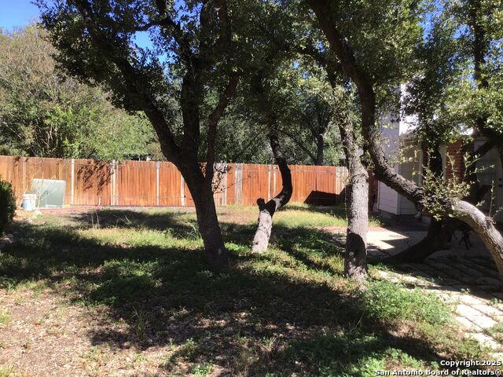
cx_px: 252
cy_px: 188
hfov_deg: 58.4
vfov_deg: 45.4
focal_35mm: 31
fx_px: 450
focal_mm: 3.3
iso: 25
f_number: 2.4
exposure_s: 1/424
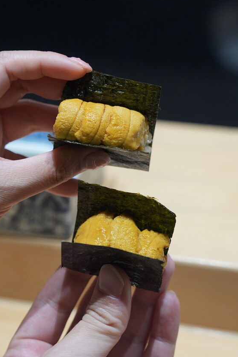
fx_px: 1062
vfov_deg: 19.1
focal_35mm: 107
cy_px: 176
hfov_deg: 12.8
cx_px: 117
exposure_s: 1/100
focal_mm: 70
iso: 800
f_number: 4.5
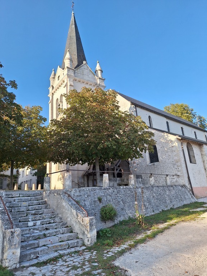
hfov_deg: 58.9
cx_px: 104
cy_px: 138
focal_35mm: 23
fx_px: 183
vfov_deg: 73.9
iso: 40
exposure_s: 1/1299
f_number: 1.8
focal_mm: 5.54
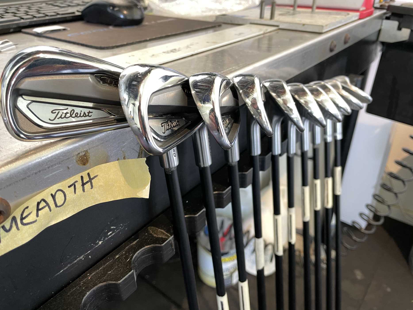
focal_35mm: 26
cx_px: 206
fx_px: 310
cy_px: 155
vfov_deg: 53.1
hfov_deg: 67.3
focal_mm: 4.2
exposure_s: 1/50
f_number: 1.6
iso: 100
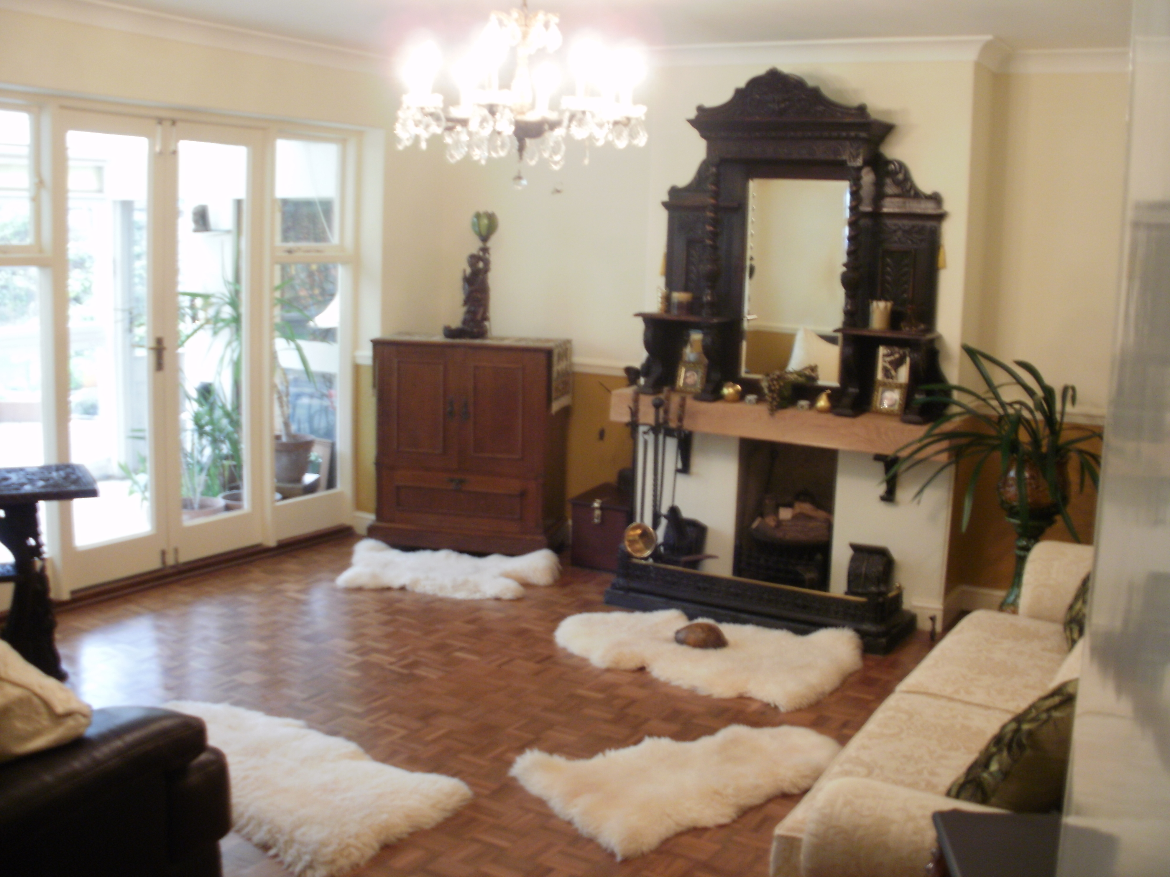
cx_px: 585
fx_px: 1217
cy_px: 438
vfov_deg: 39.7
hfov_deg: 51.4
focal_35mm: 36
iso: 125
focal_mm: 6.3
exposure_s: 1/4
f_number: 3.5
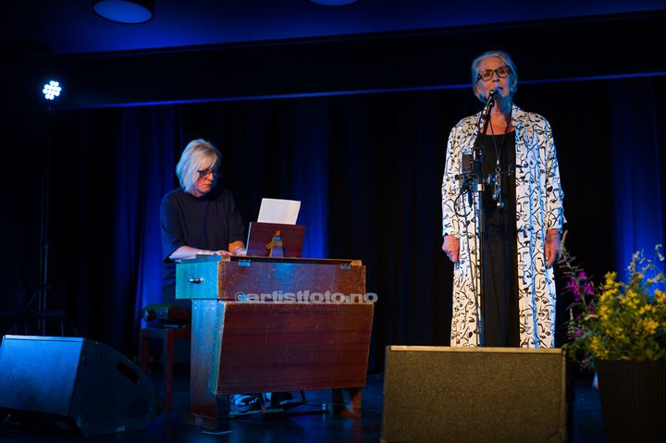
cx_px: 333
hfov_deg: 39.6
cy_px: 222
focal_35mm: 50
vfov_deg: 27.0
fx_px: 924
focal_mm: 50
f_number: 2.8
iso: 1000
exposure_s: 1/400
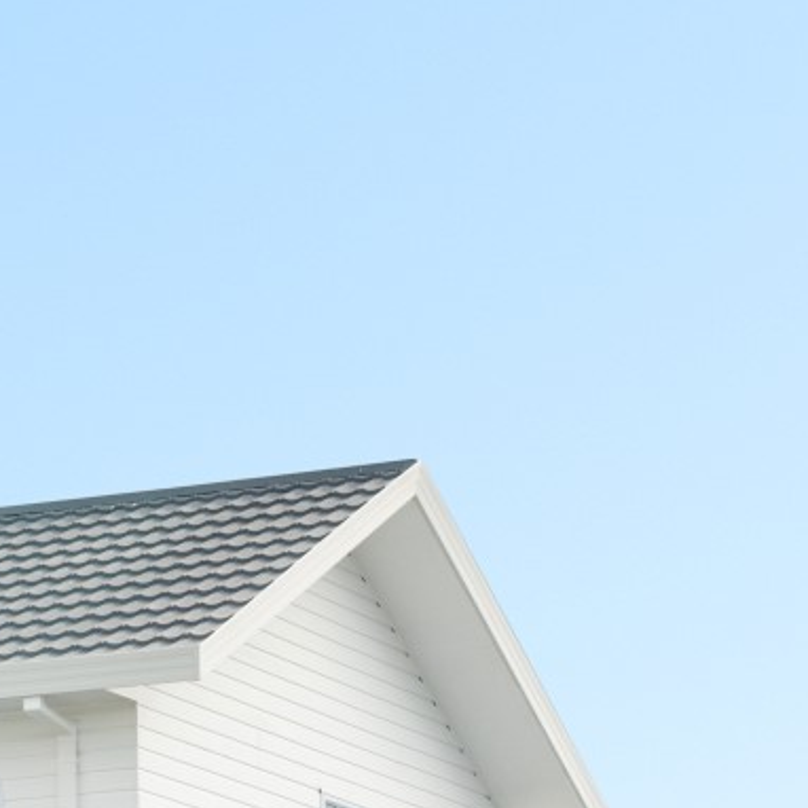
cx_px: -812
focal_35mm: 205
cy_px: 1301
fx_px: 5414
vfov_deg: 8.3
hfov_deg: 8.1
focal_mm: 48
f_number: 9
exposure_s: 1/250
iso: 320
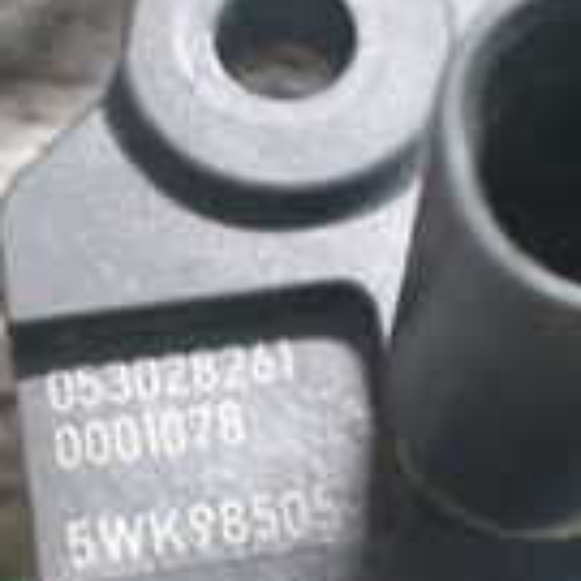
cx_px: 310
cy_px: 374
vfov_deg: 14.8
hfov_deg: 14.8
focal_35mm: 118
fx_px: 2241
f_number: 2.3
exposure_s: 1/30
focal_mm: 5.4
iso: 1000
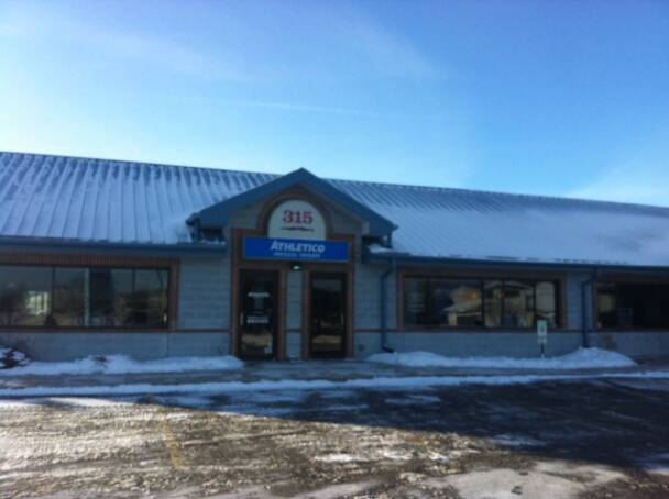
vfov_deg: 40.6
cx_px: 334
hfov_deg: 52.7
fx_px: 675
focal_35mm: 35
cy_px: 250
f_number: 2.8
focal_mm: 3.85
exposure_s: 1/914
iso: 80
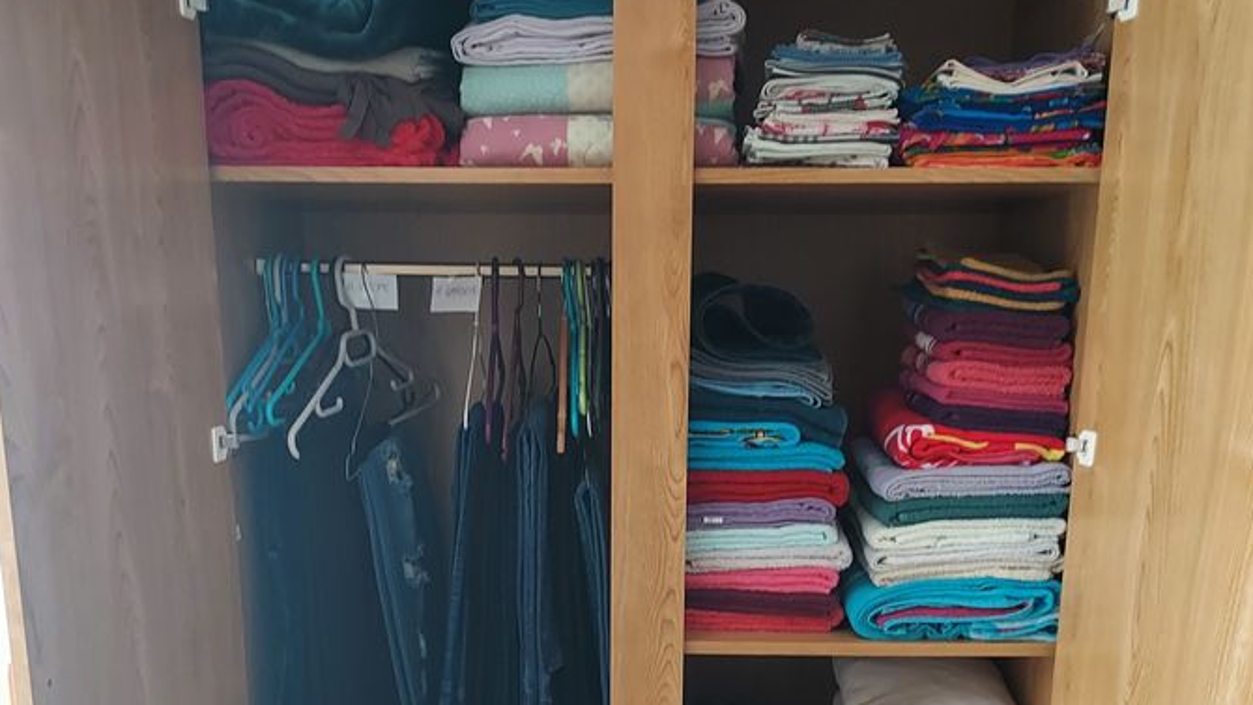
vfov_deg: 28.9
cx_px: 643
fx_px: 1296
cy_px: 671
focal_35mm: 39
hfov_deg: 51.6
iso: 400
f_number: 1.8
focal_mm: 4.6
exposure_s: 1/25
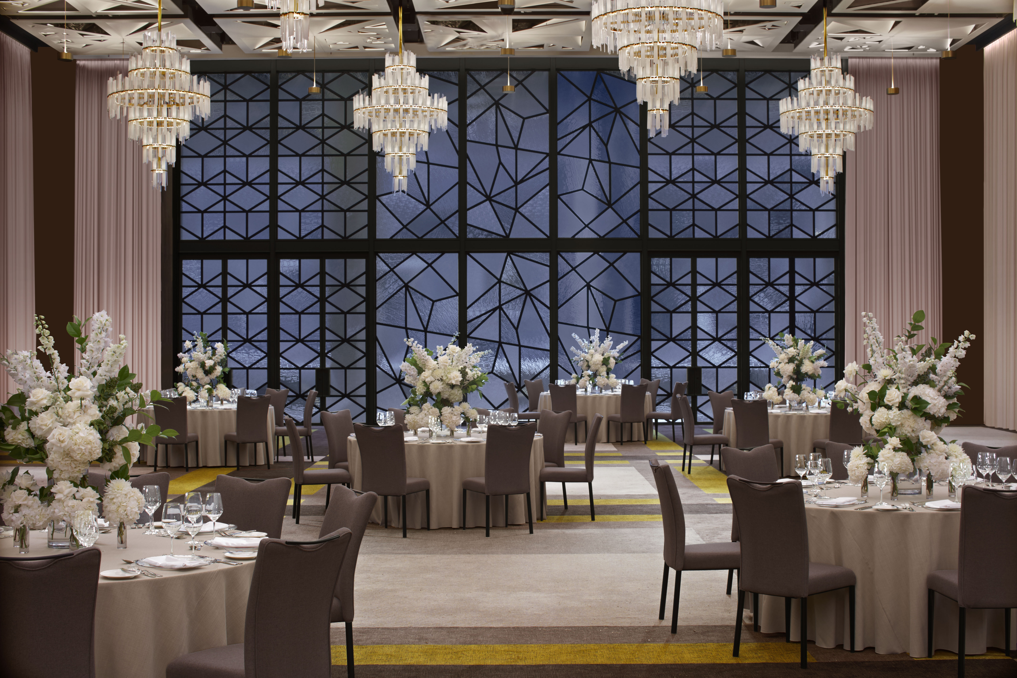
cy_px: 339
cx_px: 508
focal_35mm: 50
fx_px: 1412
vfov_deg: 27.0
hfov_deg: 39.6
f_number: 11
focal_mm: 50
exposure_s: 1/1.67
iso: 200
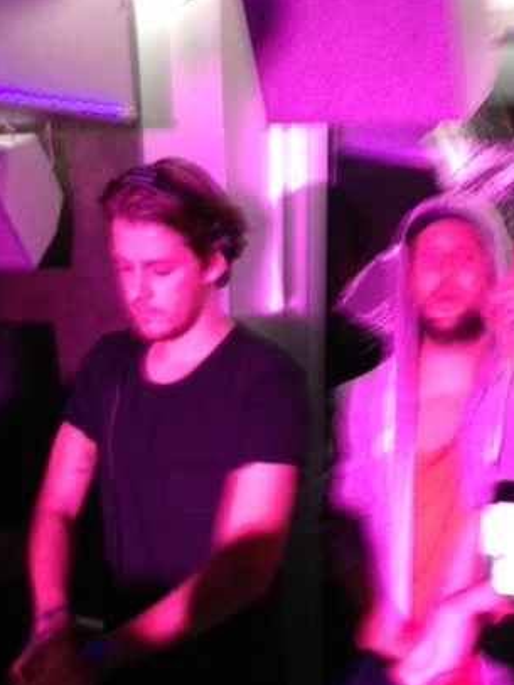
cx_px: 319
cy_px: 506
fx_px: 1028
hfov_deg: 28.0
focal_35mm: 52
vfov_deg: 36.0
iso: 400
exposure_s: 1/15
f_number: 2.4
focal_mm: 4.13
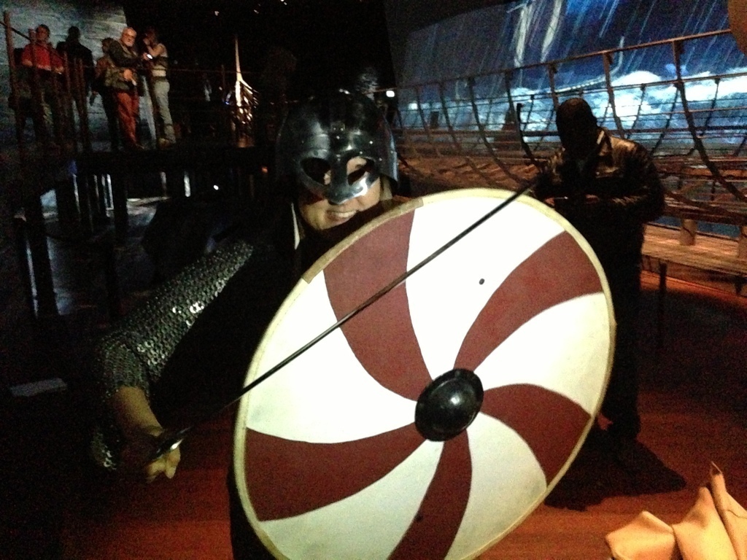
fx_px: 712
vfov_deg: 42.9
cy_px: 280
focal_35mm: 33
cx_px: 374
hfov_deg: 55.4
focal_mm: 4.13
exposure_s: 1/15
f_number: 2.4
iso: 2500
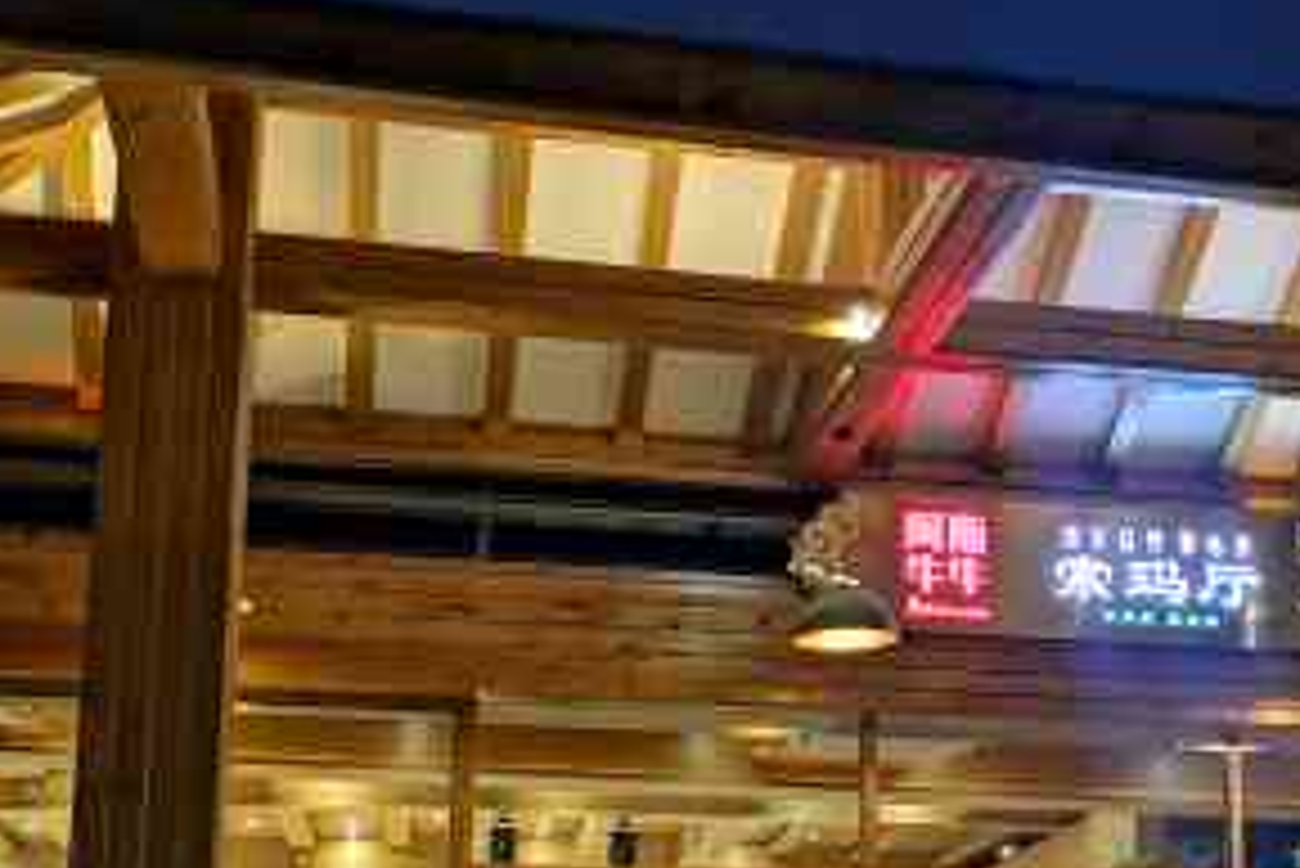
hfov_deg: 29.0
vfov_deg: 19.9
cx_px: 1030
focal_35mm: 68
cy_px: 654
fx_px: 2457
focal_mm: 5.58
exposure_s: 4
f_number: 1.8
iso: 400
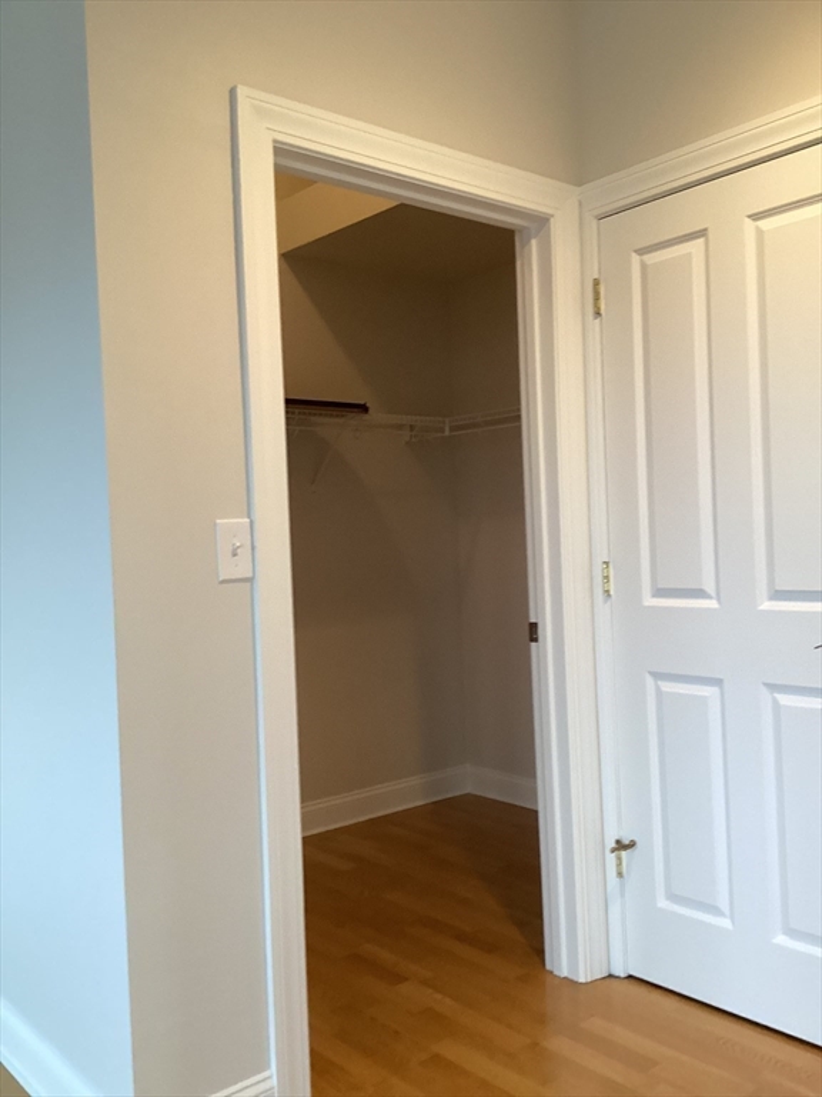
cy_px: 548
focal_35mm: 31
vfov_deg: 58.4
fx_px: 982
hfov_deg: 45.4
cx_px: 411
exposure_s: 1/50
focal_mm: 3.3
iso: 160
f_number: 2.4
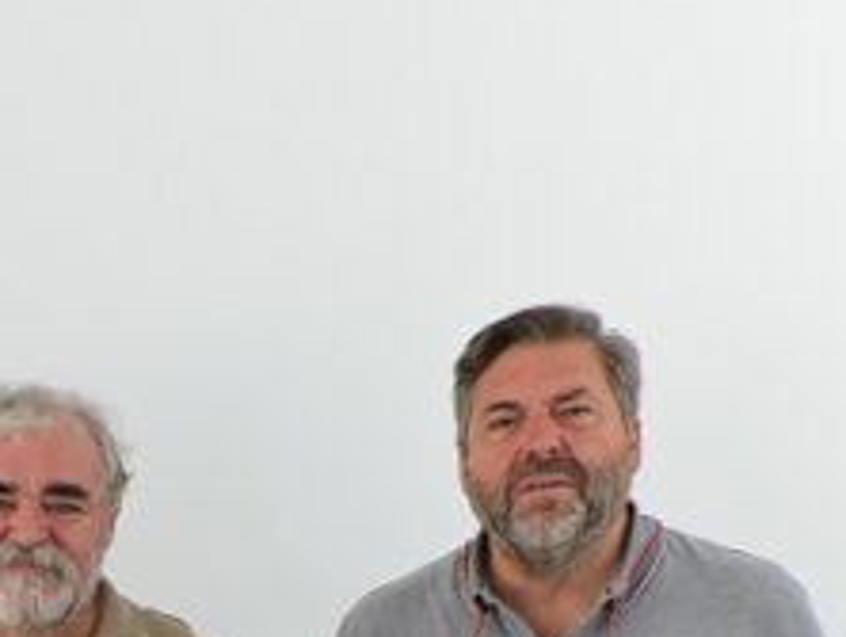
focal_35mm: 83
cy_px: 965
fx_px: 2031
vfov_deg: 16.2
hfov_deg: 22.3
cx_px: -65
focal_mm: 4.3
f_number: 3
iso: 100
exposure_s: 1/60
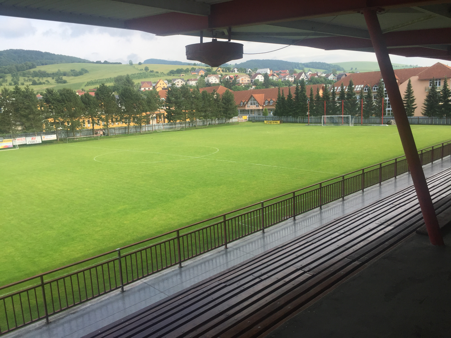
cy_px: 169
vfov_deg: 48.2
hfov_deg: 61.7
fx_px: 378
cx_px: 226
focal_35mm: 29
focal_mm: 4.15
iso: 32
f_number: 2.2
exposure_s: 1/824
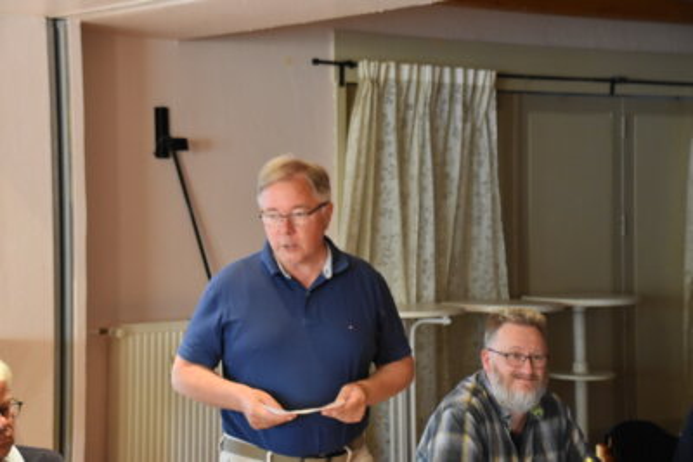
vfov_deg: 18.2
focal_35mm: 75
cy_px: 231
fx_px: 1444
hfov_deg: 27.0
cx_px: 346
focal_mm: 50
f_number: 4.8
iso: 3200
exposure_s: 1/30
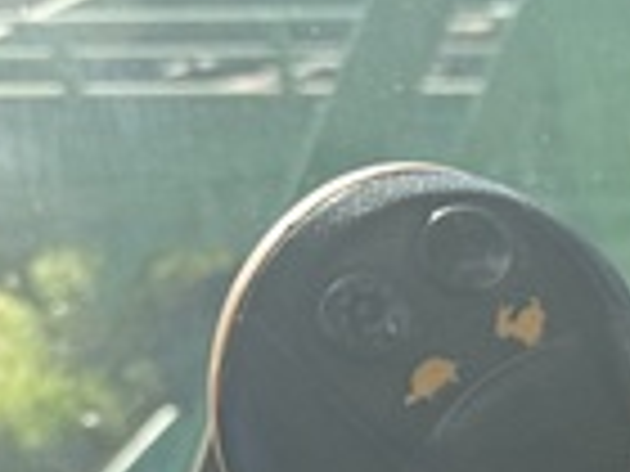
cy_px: 629
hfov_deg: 18.1
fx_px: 1711
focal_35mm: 94
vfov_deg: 15.0
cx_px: 997
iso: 80
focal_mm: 6.76
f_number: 1.78
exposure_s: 1/898
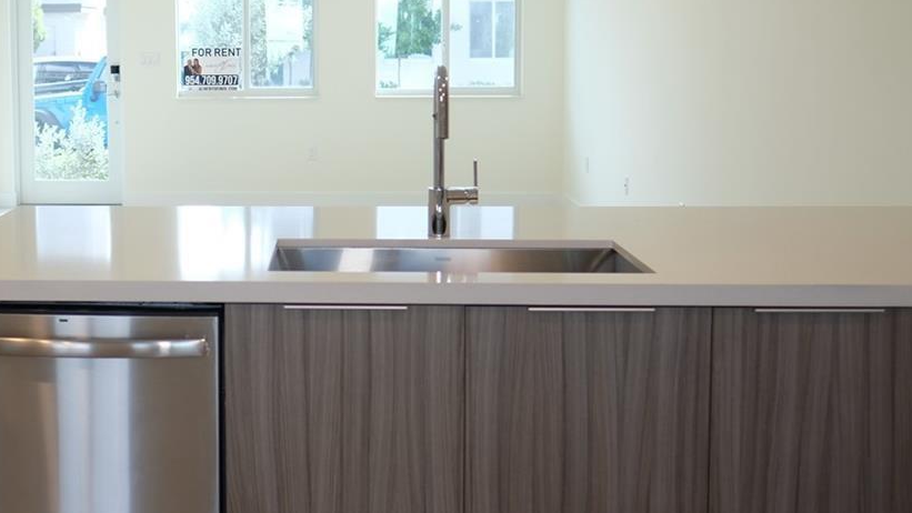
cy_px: 143
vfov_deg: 24.2
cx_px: 242
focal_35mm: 49
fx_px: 1185
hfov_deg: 41.0
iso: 200
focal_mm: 16
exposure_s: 1/180
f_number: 1.8
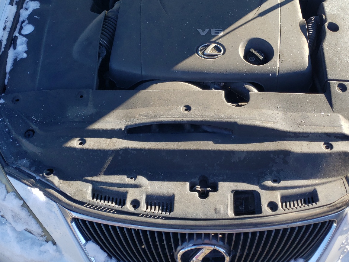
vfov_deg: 39.2
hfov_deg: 51.1
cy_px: 86
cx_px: 205
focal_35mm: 36
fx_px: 363
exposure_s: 1/909
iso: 50
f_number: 1.5
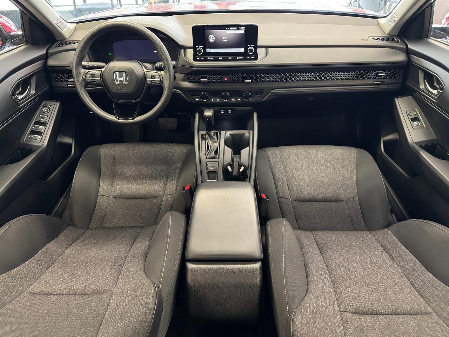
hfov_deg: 71.6
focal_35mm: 24
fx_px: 311
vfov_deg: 56.8
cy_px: 168
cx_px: 224
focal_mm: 6.76
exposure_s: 1/40
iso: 1000
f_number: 1.78
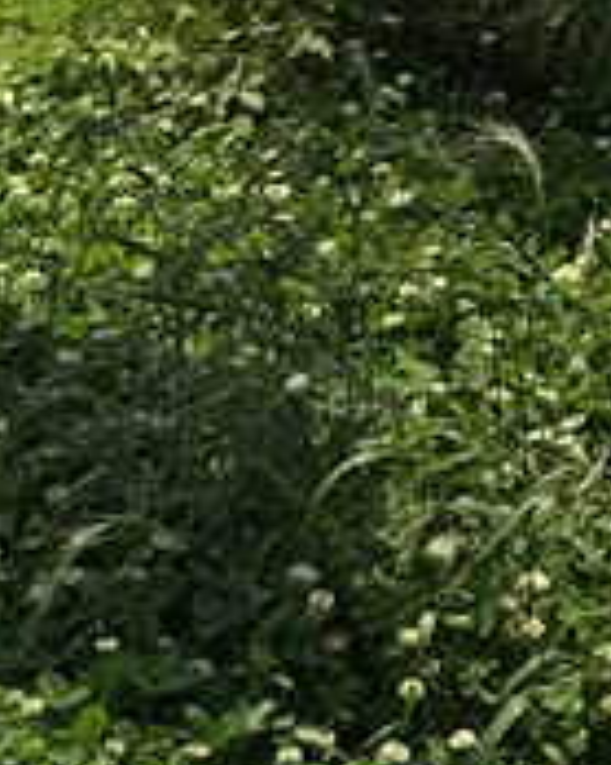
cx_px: -901
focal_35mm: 118
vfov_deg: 15.4
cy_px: 1046
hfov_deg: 10.9
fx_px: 2670
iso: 20
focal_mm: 3.99
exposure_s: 1/2128
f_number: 1.8
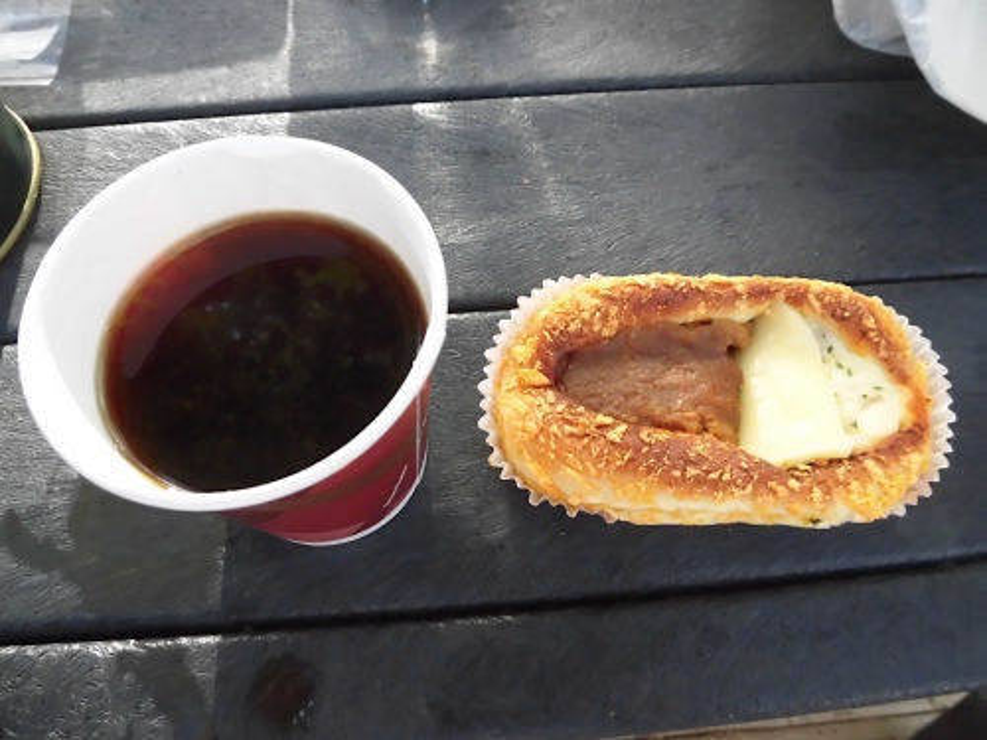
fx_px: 684
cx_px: 494
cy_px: 370
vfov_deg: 56.8
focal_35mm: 24
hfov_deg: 71.6
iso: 500
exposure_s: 1/500
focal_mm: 4.3
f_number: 3.1
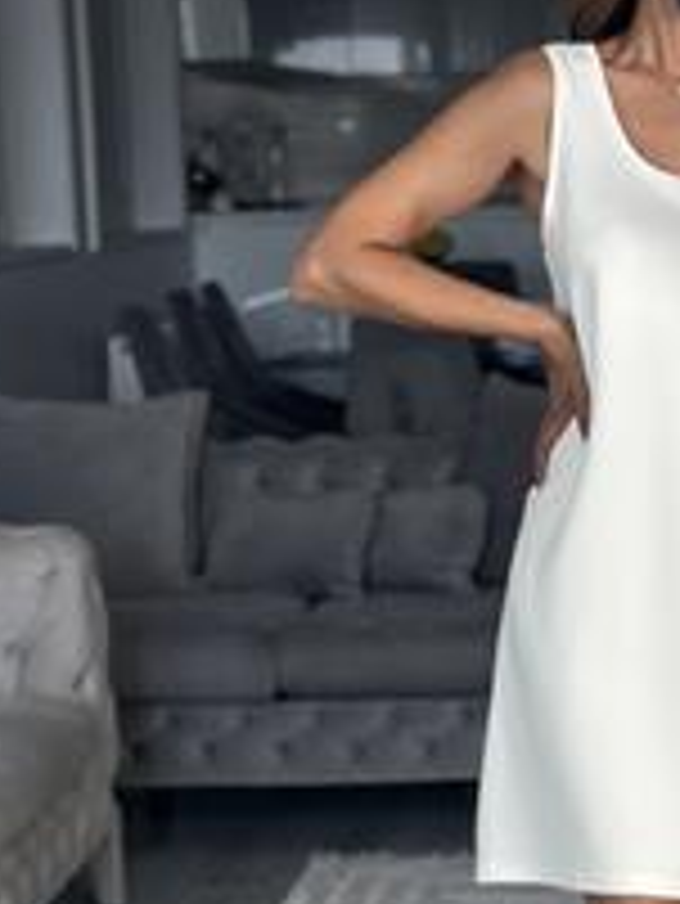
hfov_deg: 12.2
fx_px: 3166
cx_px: 603
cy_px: 598
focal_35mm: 121
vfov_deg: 16.2
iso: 100
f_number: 1.78
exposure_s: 1/171
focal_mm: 6.86
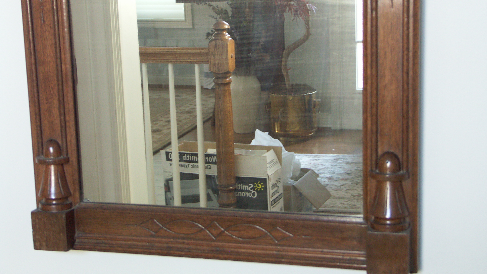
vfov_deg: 16.5
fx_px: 943
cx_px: 252
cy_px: 125
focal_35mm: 73
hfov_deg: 29.0
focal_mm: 16.47
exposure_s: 1/15
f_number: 3.2
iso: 160
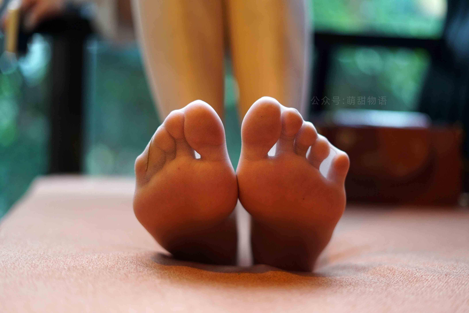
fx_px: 652
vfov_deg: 27.0
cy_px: 156
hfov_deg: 39.6
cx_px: 234
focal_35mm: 50
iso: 1000
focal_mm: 50
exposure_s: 1/250
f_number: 1.8
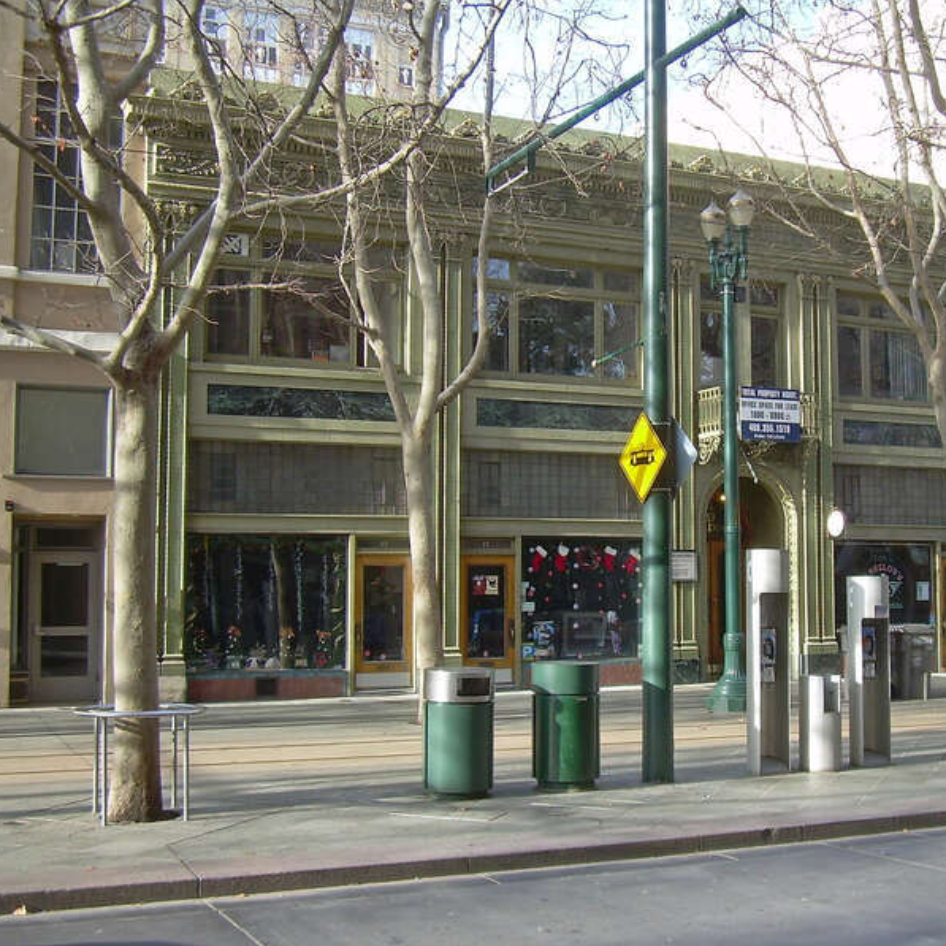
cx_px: 624
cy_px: 472
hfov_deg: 37.2
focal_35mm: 45
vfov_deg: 37.6
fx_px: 1391
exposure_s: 1/162
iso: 50
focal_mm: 6.3
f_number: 2.8
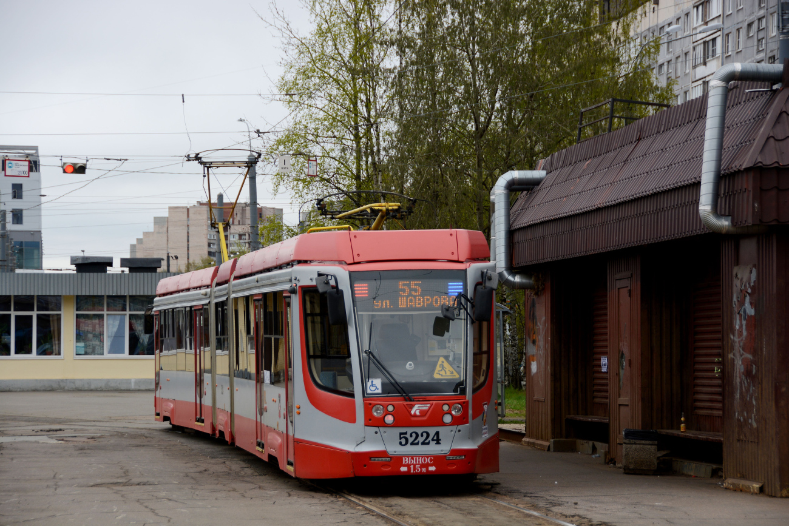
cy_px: 263
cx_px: 394
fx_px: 2630
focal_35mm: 120
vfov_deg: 11.4
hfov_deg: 17.1
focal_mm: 80
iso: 100
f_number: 5
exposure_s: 1/320
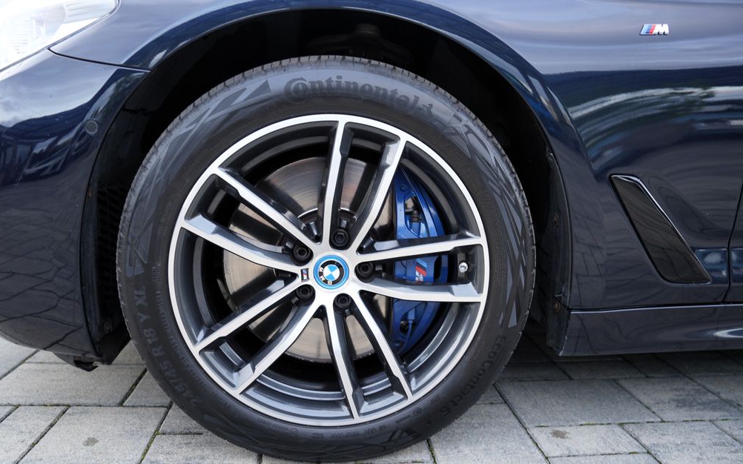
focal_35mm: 25
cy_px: 242
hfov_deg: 72.5
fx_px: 506
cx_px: 365
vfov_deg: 49.3
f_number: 2.8
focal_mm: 24
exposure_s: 1/30
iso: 160
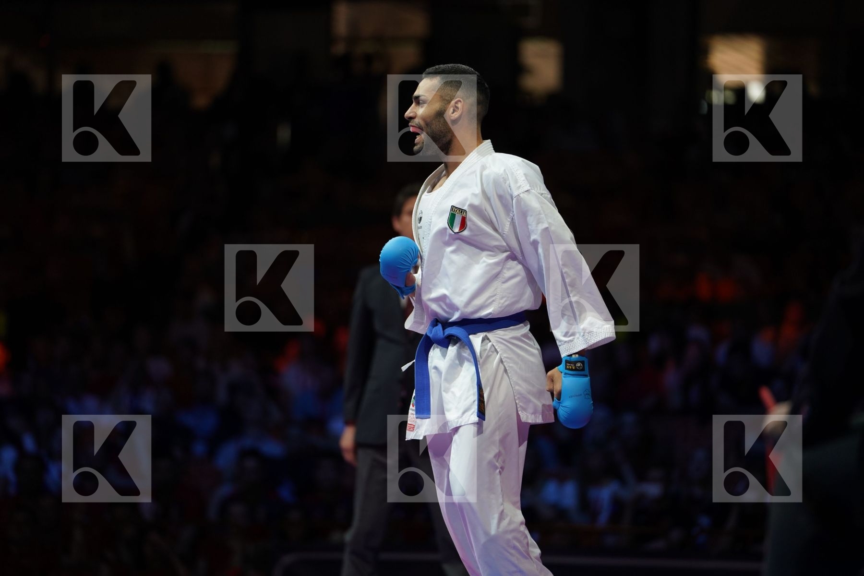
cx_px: 432
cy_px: 288
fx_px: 4608
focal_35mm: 192
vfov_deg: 7.2
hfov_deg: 10.7
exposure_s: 1/1000
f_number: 2.8
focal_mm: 192
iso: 800
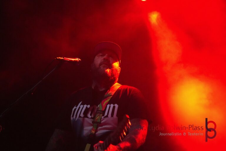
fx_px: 508
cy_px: 76
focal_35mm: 81
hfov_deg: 25.1
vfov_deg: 16.9
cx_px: 113
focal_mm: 54
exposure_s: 1/100
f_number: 4.5
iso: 6400
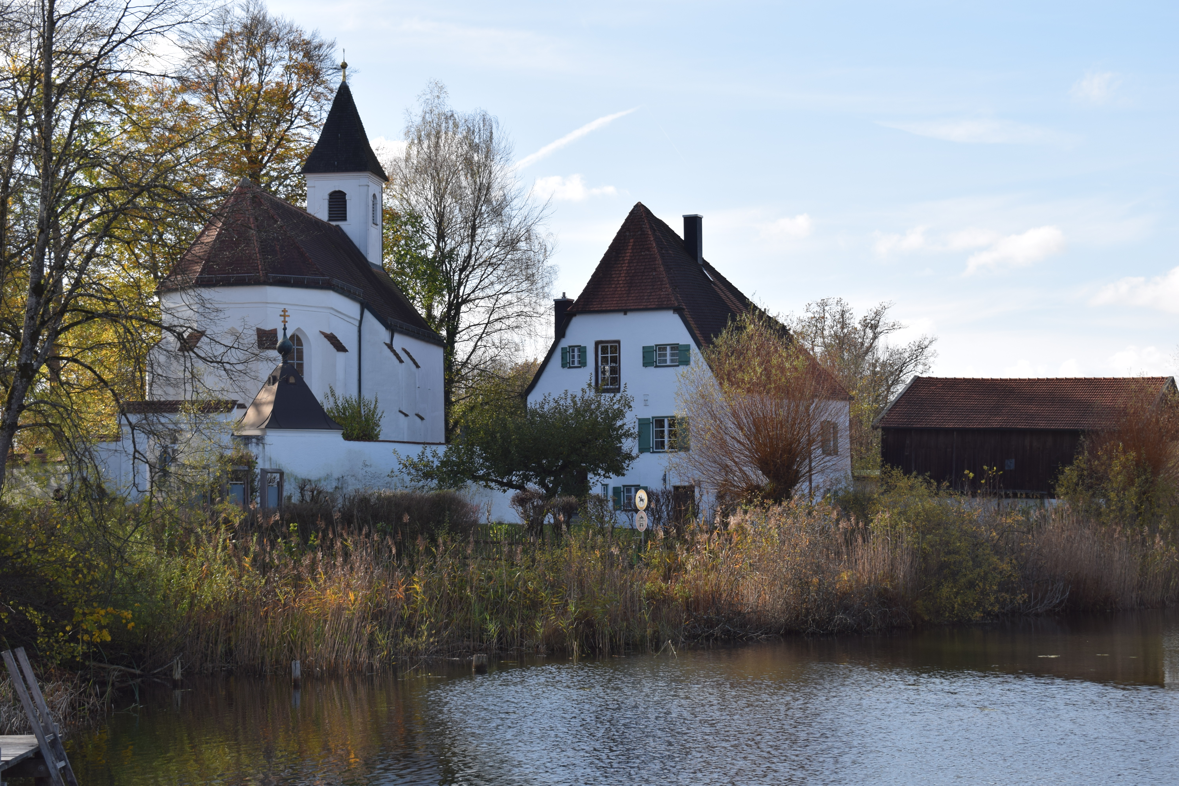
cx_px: 590
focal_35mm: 72
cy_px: 393
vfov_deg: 18.9
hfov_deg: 28.1
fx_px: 2358
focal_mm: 48
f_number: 8
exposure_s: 1/200
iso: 100
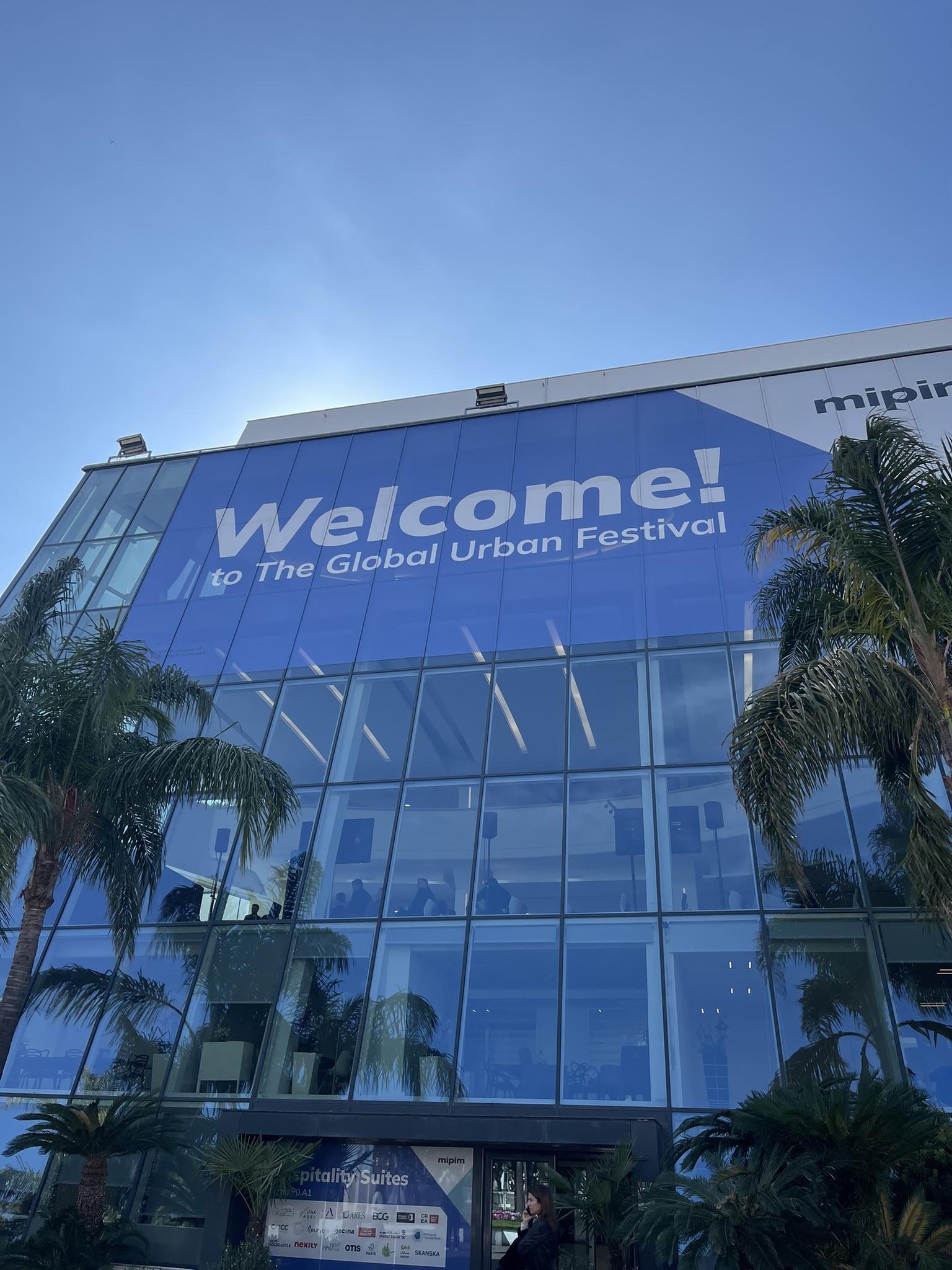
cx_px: 476
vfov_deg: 69.4
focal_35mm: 25
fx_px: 917
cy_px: 635
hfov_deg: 54.9
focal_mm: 5.1
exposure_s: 1/3559
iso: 32
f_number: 1.6
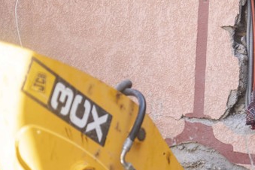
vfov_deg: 14.3
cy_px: 196
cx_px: 275
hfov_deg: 20.9
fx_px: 659
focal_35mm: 93
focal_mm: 35
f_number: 1.4
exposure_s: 1/800
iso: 200
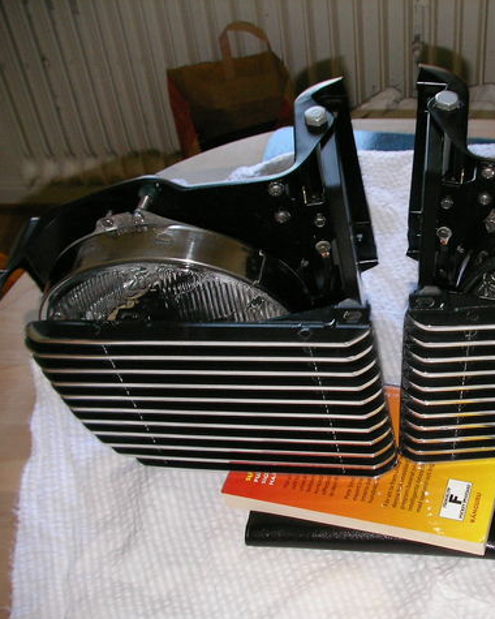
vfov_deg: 37.3
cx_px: 393
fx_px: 916
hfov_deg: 29.6
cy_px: 310
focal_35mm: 50
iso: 100
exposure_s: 1/40
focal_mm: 6.3
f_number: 3.5
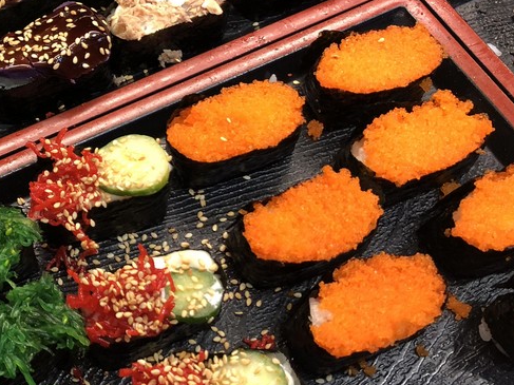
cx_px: -2
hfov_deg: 30.0
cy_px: 114
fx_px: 891
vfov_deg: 24.2
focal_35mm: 60
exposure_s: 1/24
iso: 32
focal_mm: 3.99
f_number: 1.8
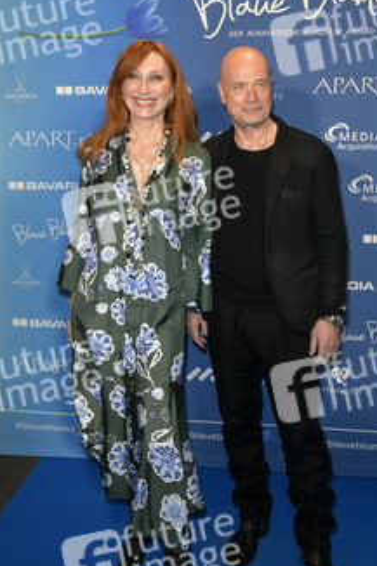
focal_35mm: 38
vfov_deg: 50.7
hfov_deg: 35.0
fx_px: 598
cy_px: 295
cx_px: 202
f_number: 6.3
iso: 2000
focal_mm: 31
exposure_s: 1/200
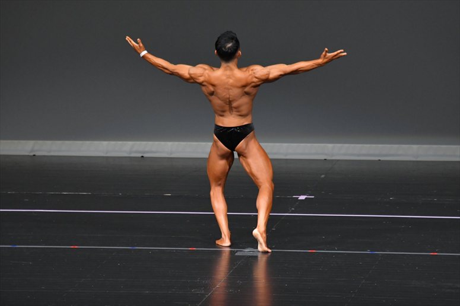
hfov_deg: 6.9
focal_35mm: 300
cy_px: 153
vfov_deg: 4.6
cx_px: 230
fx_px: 3832
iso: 4000
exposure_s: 1/400
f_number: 5.6
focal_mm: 200
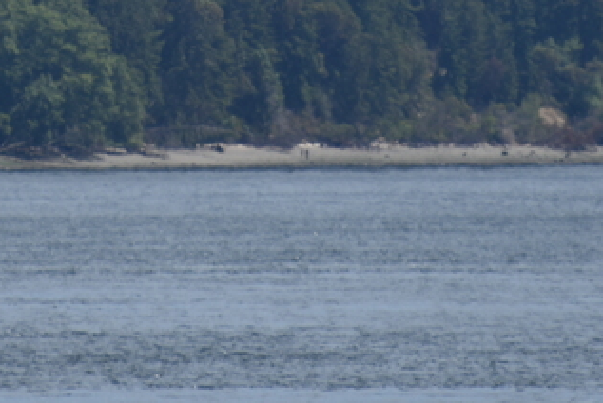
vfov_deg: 1.1
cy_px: -264
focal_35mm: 1211
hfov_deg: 1.7
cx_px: 169
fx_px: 20302
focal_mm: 300
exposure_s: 1/640
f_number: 7.1
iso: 100
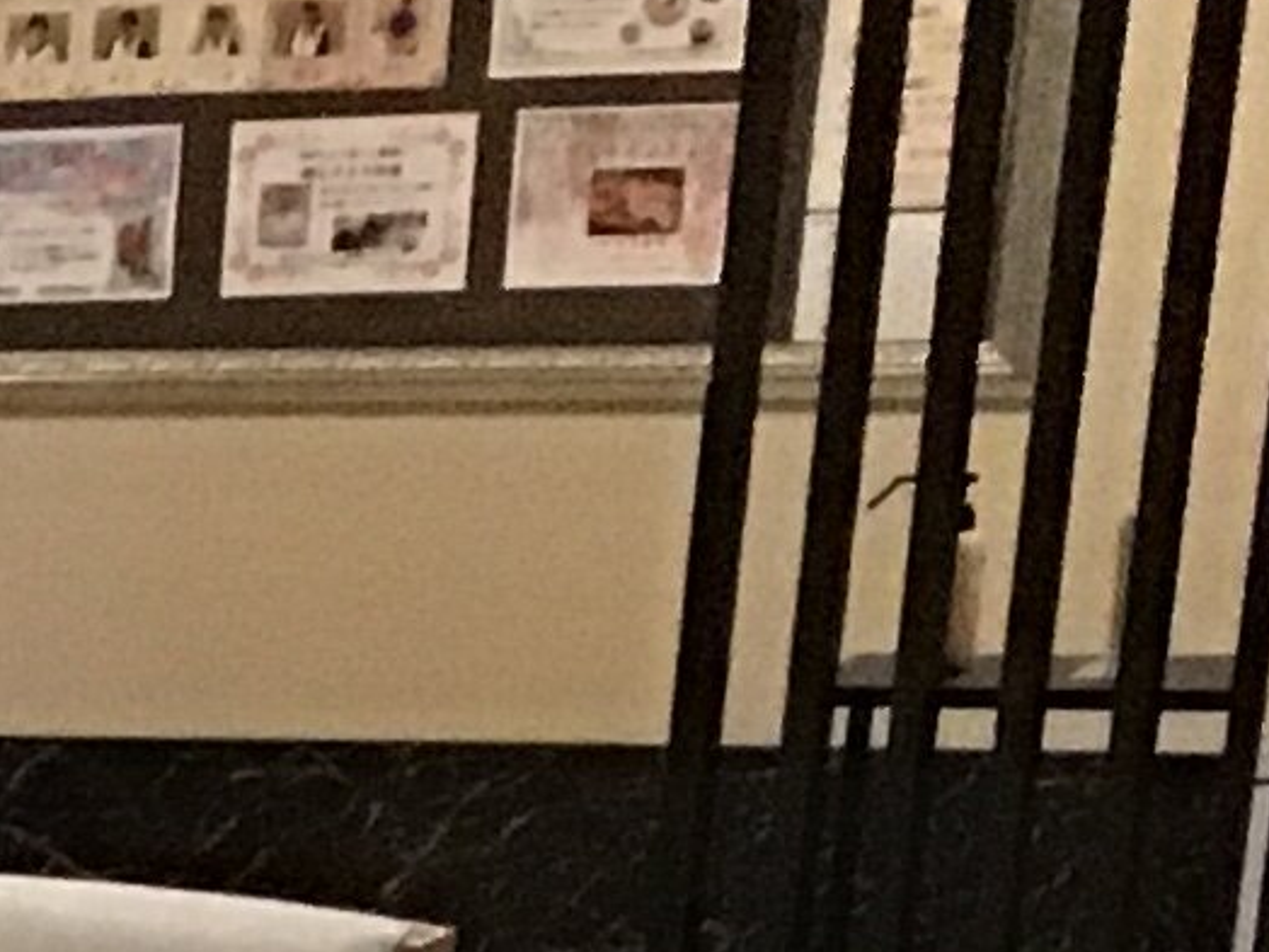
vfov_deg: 7.0
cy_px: 2657
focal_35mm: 193
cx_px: -2257
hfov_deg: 8.8
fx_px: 7075
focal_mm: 3.3
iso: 125
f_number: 2.4
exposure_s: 1/30
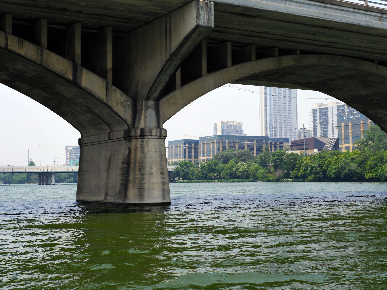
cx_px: 194
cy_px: 145
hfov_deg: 38.2
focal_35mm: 50
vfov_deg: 29.1
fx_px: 559
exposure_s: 1/1300
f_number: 5
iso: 200
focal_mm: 25
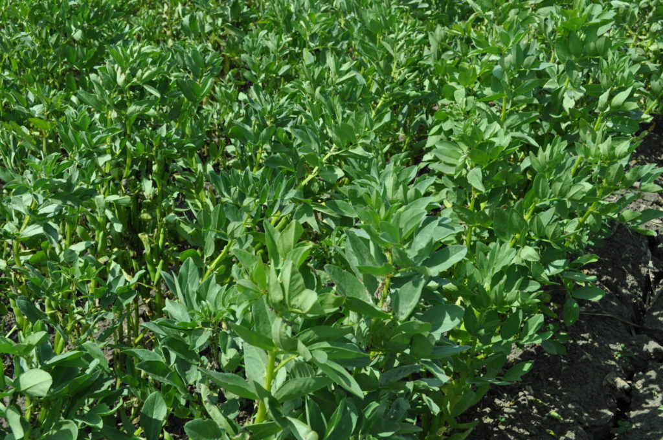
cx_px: 332
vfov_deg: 34.1
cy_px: 220
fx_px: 717
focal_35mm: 39
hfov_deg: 49.6
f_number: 10
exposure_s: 1/400
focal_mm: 26
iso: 200
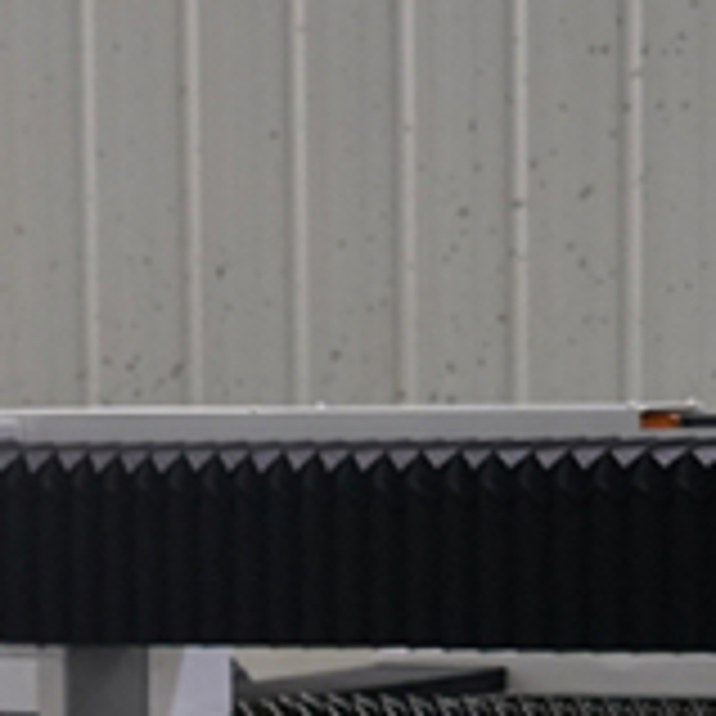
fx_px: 5125
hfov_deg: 7.9
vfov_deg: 7.8
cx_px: -45
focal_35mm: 219
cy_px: 1153
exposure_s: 1/160
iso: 2000
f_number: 4
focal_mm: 41
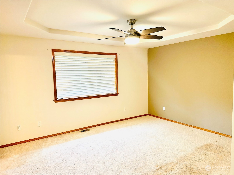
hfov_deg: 71.6
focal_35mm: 24
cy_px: 88
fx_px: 162
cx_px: 117
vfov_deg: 56.8
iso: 200
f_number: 1.78
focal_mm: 6.86
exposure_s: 1/60
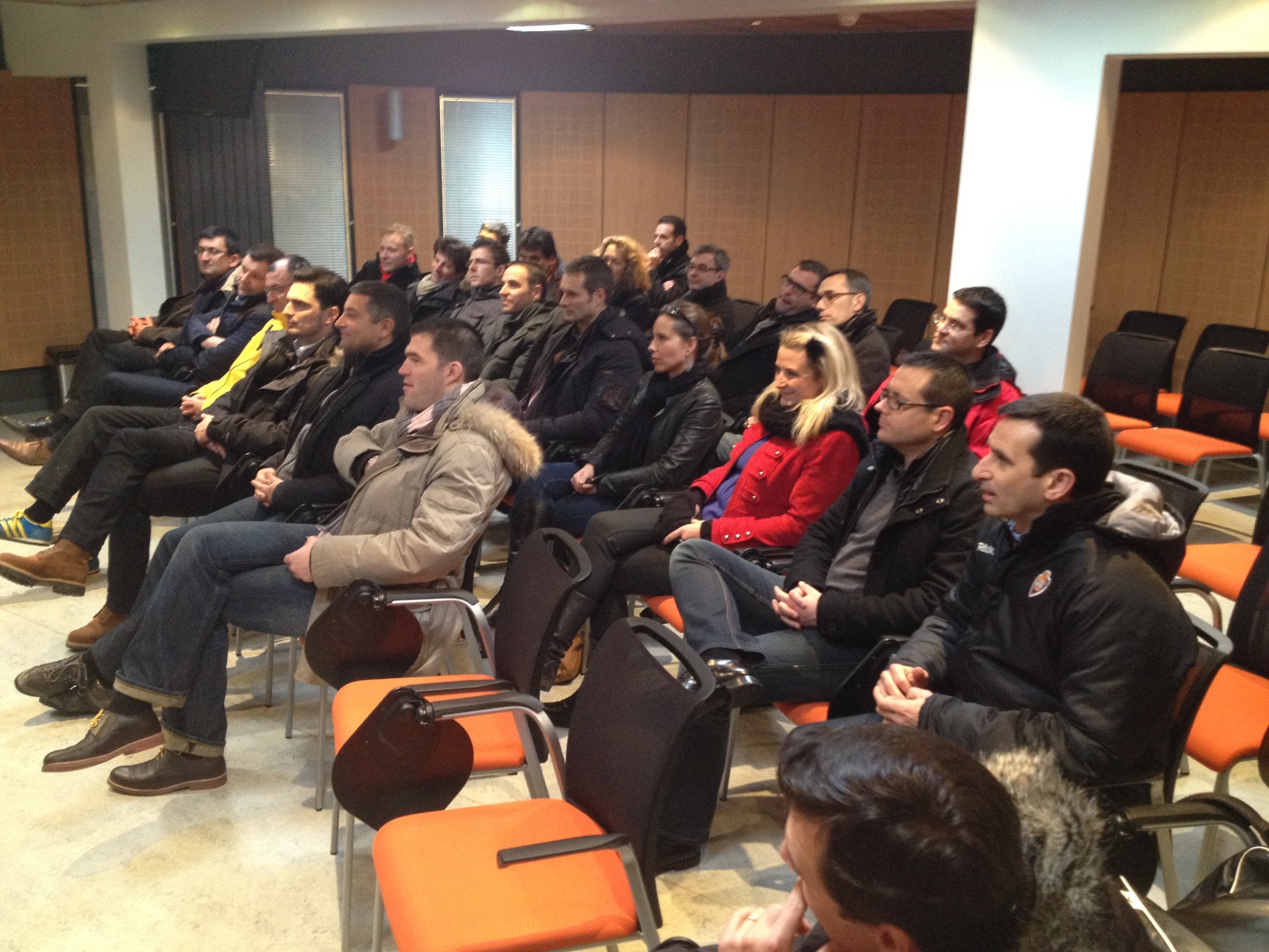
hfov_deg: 52.6
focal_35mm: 35
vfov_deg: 40.7
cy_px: 476
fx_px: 1283
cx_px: 634
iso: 250
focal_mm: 4.28
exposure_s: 1/20
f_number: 2.4
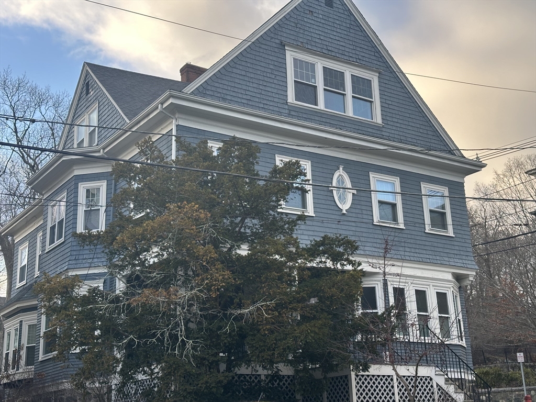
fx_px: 743
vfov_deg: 30.3
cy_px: 201
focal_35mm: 48
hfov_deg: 39.7
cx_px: 268
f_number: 1.78
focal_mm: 6.86
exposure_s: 1/156
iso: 50
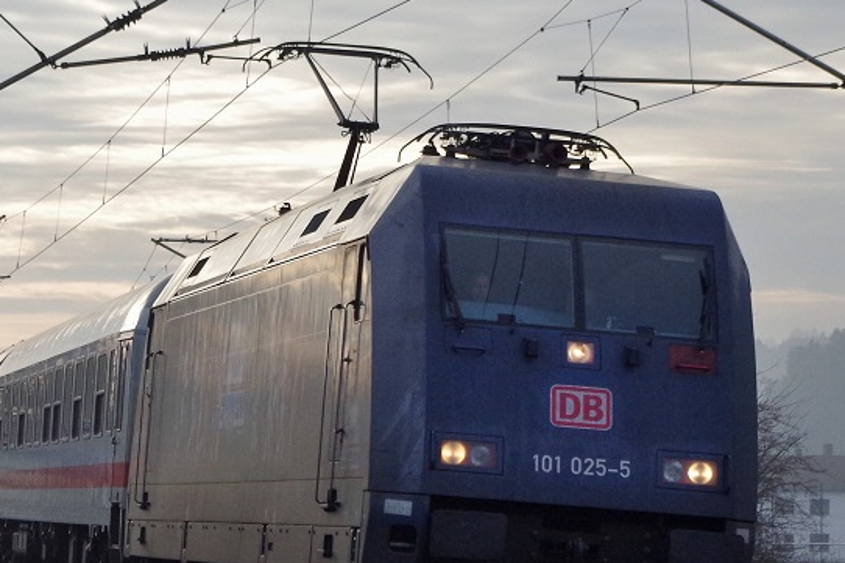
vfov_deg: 8.8
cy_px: 326
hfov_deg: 13.3
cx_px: 416
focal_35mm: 155
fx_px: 3637
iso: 800
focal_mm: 55
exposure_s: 1/800
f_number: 8
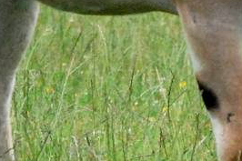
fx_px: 9096
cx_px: 259
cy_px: -144
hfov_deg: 1.5
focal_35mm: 1354
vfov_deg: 1.0
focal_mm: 150
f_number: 5
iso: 1600
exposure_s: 1/1600
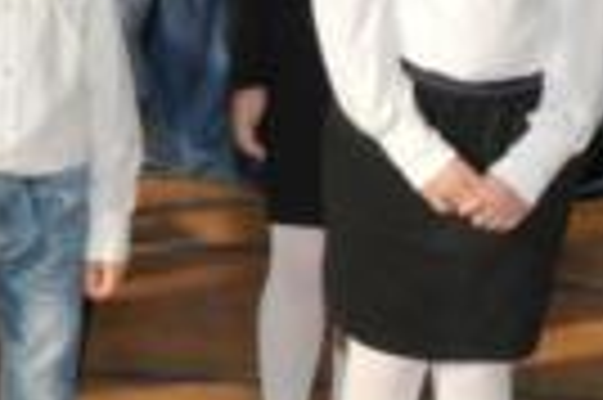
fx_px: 3379
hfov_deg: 10.1
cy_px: 9
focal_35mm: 202
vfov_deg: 6.8
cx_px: 36
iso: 640
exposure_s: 1/250
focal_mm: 36
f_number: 11
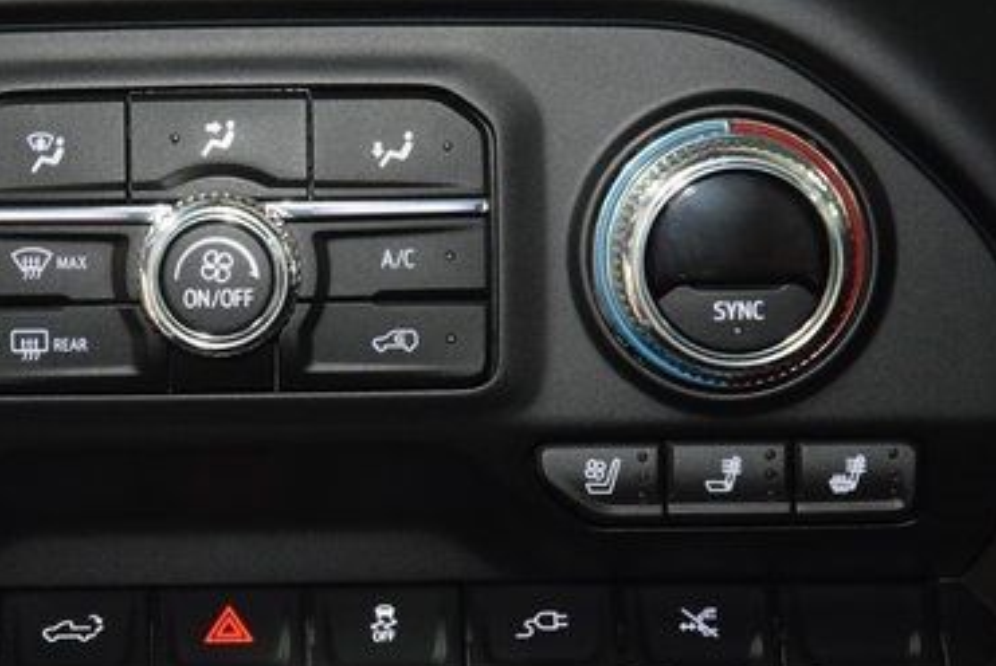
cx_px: 209
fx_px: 5011
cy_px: 222
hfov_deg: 11.3
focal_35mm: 181
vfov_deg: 7.6
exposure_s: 1/30
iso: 2000
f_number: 4.5
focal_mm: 70
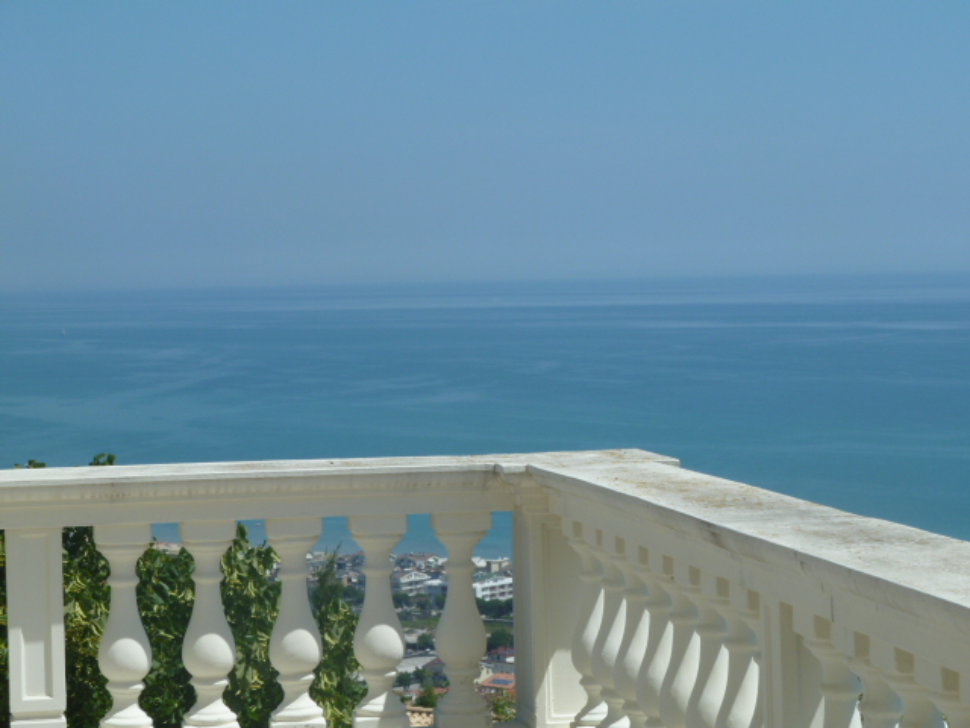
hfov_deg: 18.9
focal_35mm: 104
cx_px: 485
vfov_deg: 14.2
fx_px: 2914
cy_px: 364
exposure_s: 1/640
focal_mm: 17
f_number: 5.6
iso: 80
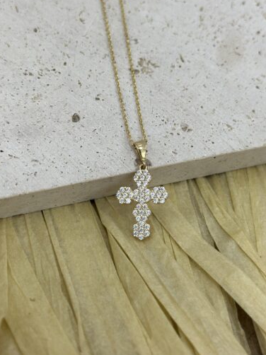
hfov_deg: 28.5
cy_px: 168
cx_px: 137
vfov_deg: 37.5
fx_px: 523
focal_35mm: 51
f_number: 1.78
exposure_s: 1/499
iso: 80
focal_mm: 6.86
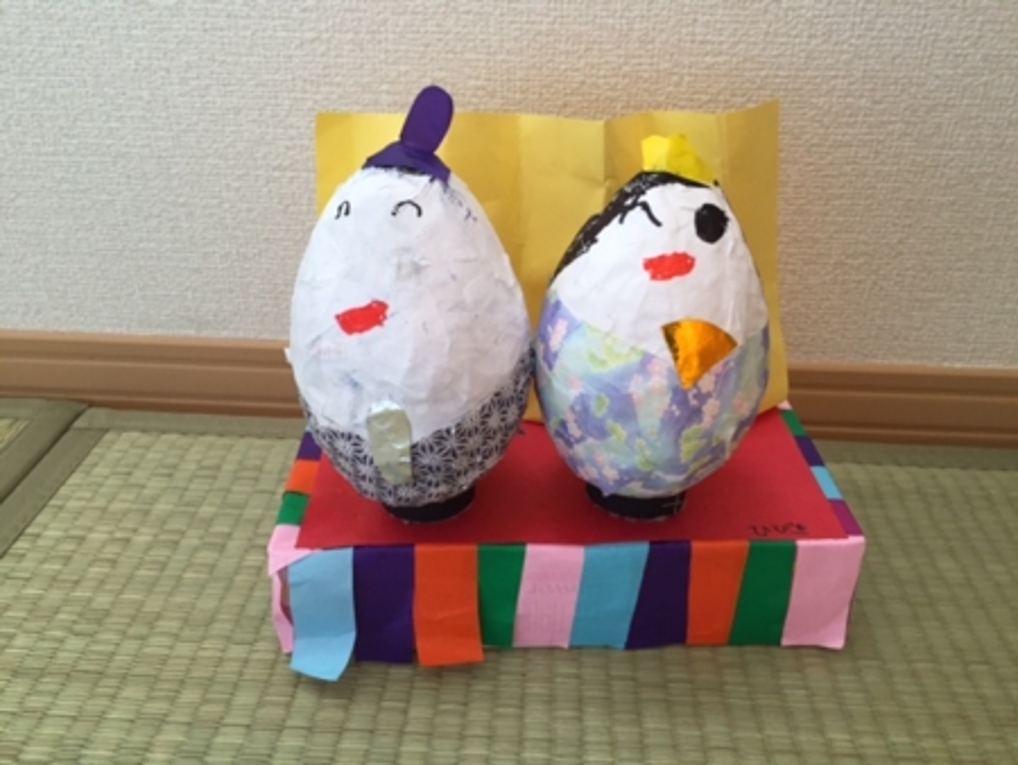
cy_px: 382
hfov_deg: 61.6
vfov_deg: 48.3
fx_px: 853
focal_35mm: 29
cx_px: 509
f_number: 2.2
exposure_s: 1/30
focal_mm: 4.15
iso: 100
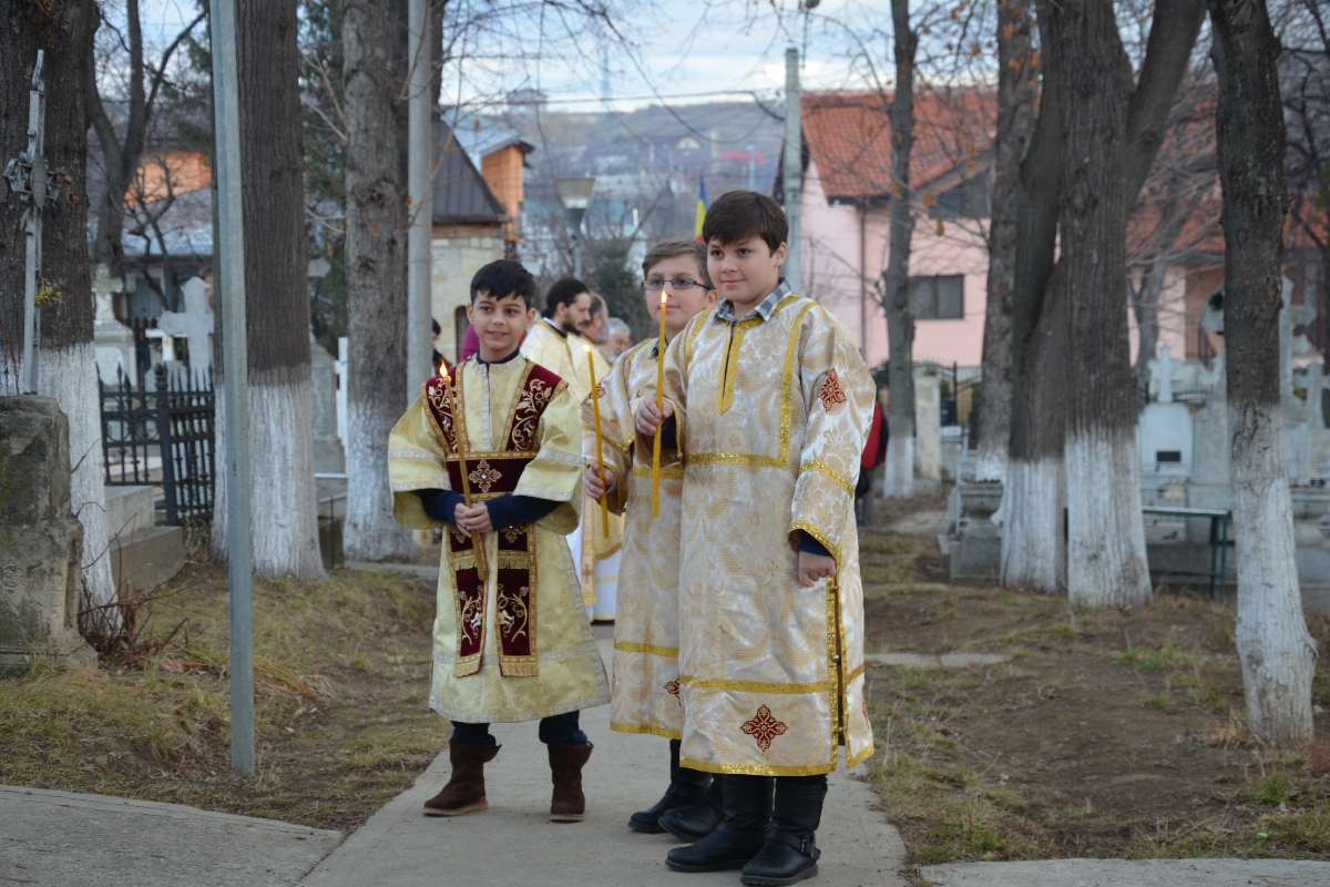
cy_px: 444
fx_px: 2327
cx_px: 665
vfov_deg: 21.6
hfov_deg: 31.9
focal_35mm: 63
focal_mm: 42
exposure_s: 1/80
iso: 400
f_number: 4.8
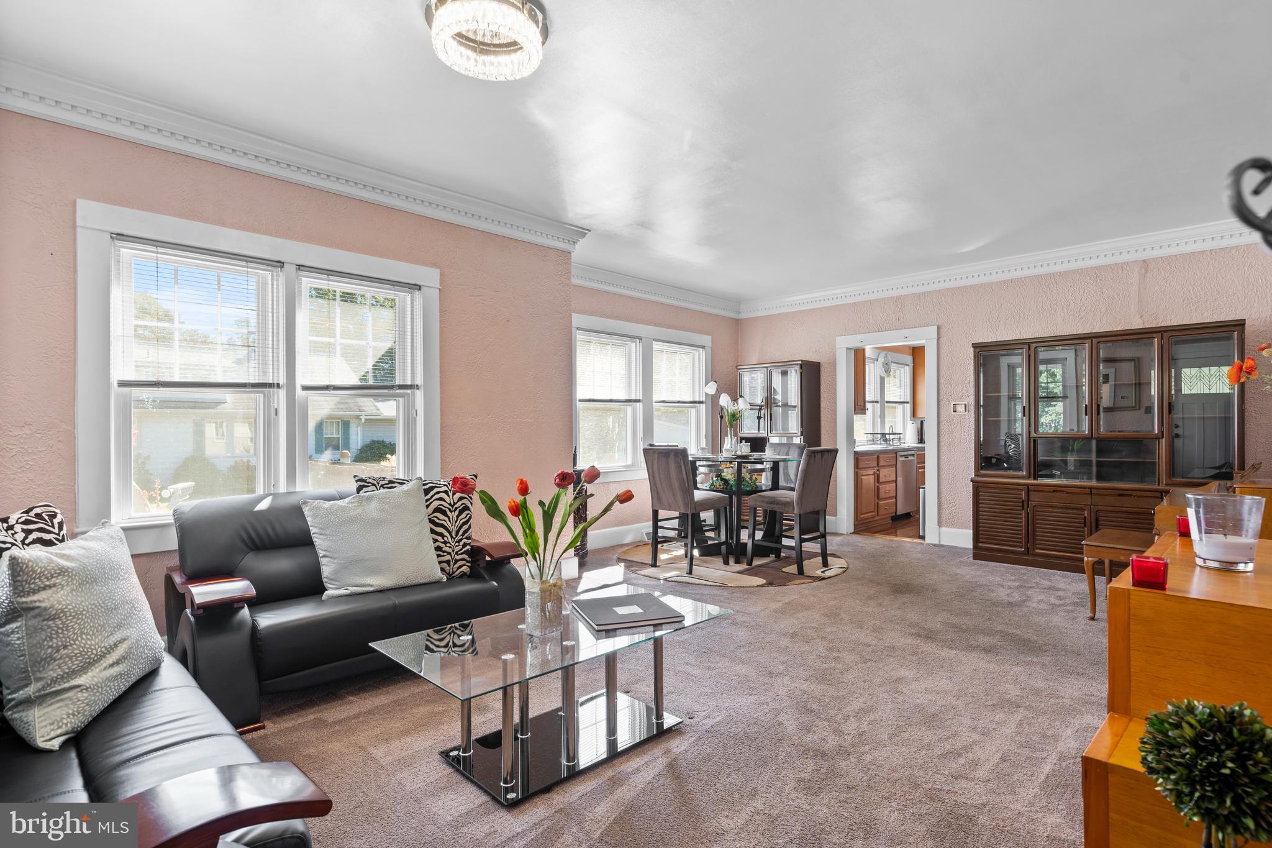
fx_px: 601
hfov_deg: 93.3
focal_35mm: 17
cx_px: 636
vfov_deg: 70.4
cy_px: 424
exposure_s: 1/5
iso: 250
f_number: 7.1
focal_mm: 17
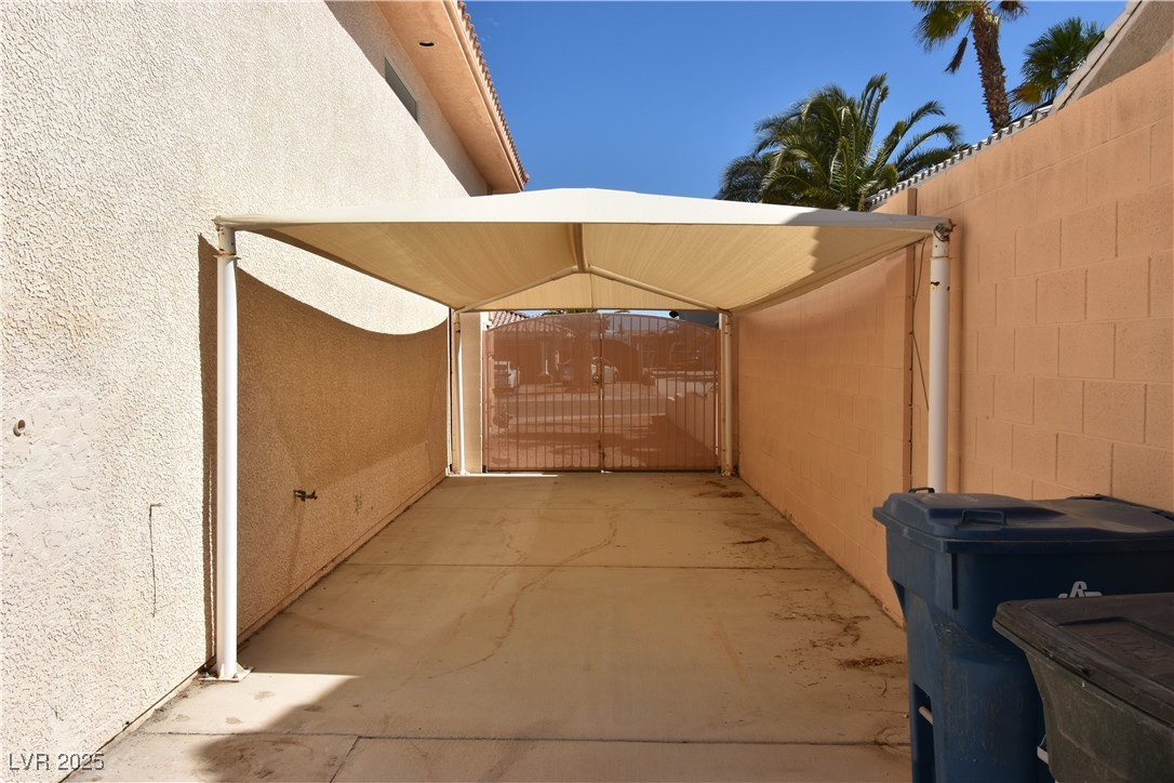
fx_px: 978
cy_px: 392
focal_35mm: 30
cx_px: 587
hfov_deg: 61.9
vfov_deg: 43.6
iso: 200
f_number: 11
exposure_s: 1/500
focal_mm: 20
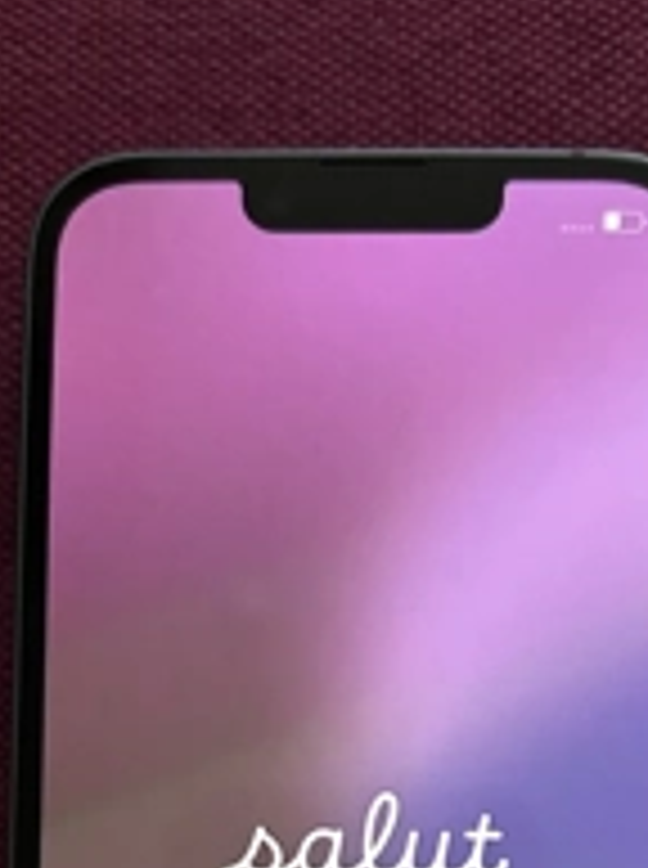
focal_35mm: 54
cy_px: 828
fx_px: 1352
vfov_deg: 33.2
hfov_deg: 26.9
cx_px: 382
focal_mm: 5.7
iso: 500
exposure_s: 1/30
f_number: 1.5
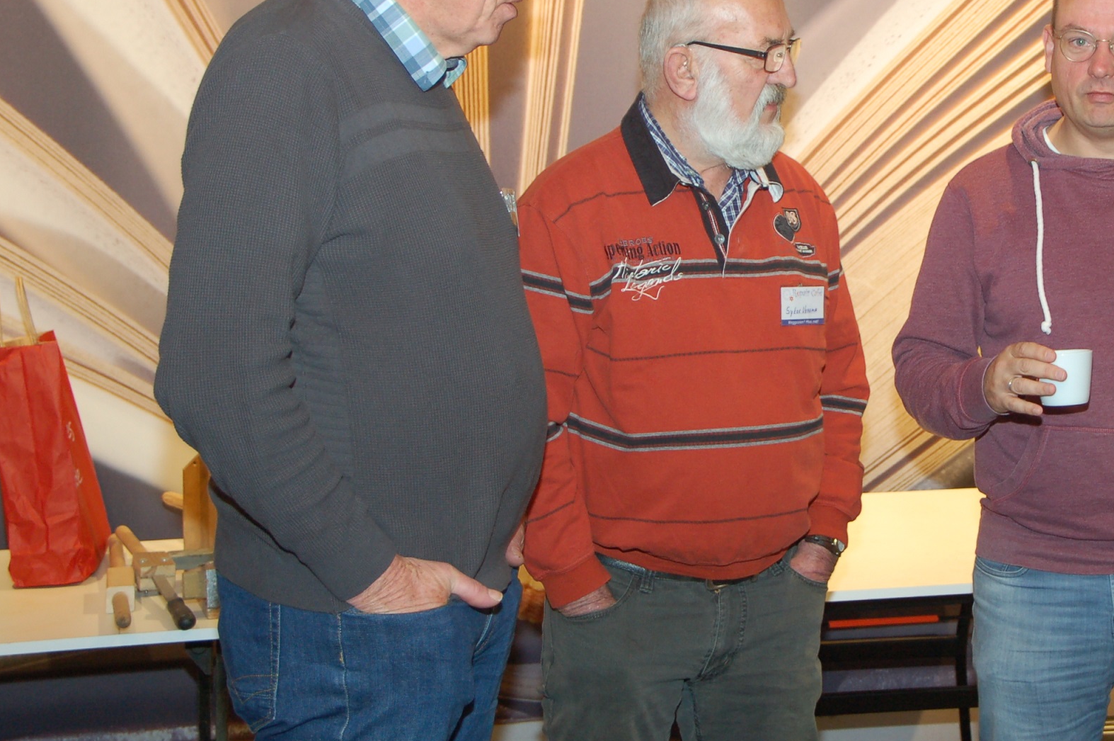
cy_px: 183
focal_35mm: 78
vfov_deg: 17.4
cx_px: 816
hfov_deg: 25.7
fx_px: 2411
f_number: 4.5
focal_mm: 34
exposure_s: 1/60
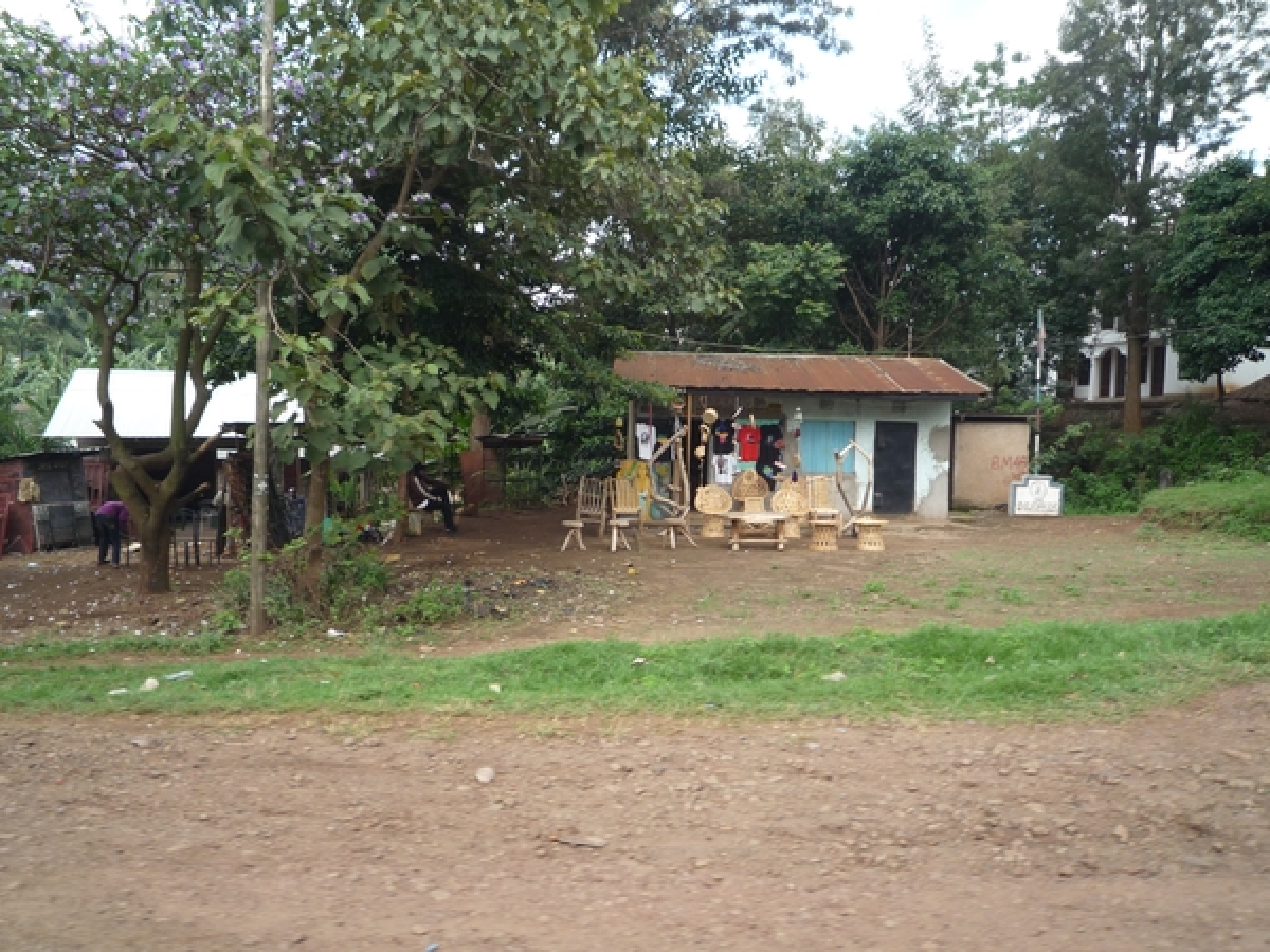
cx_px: 635
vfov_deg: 54.9
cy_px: 476
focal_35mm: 25
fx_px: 917
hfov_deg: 69.4
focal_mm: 4.4
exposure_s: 1/250
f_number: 2.8
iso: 100
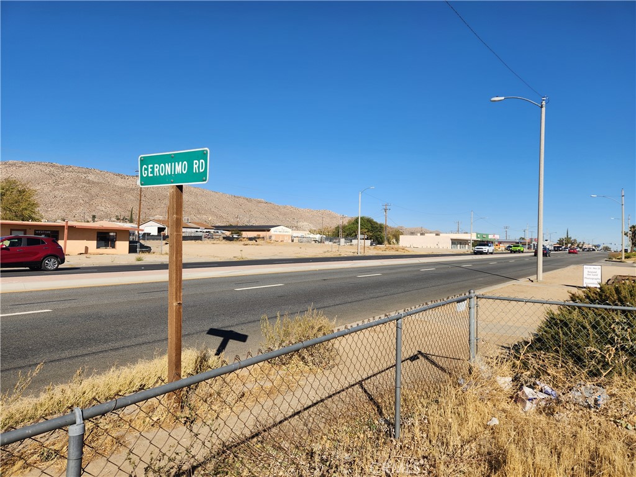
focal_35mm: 23
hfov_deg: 73.9
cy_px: 238
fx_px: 423
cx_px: 318
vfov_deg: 58.9
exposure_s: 1/2105
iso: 20
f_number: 1.8
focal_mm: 5.4
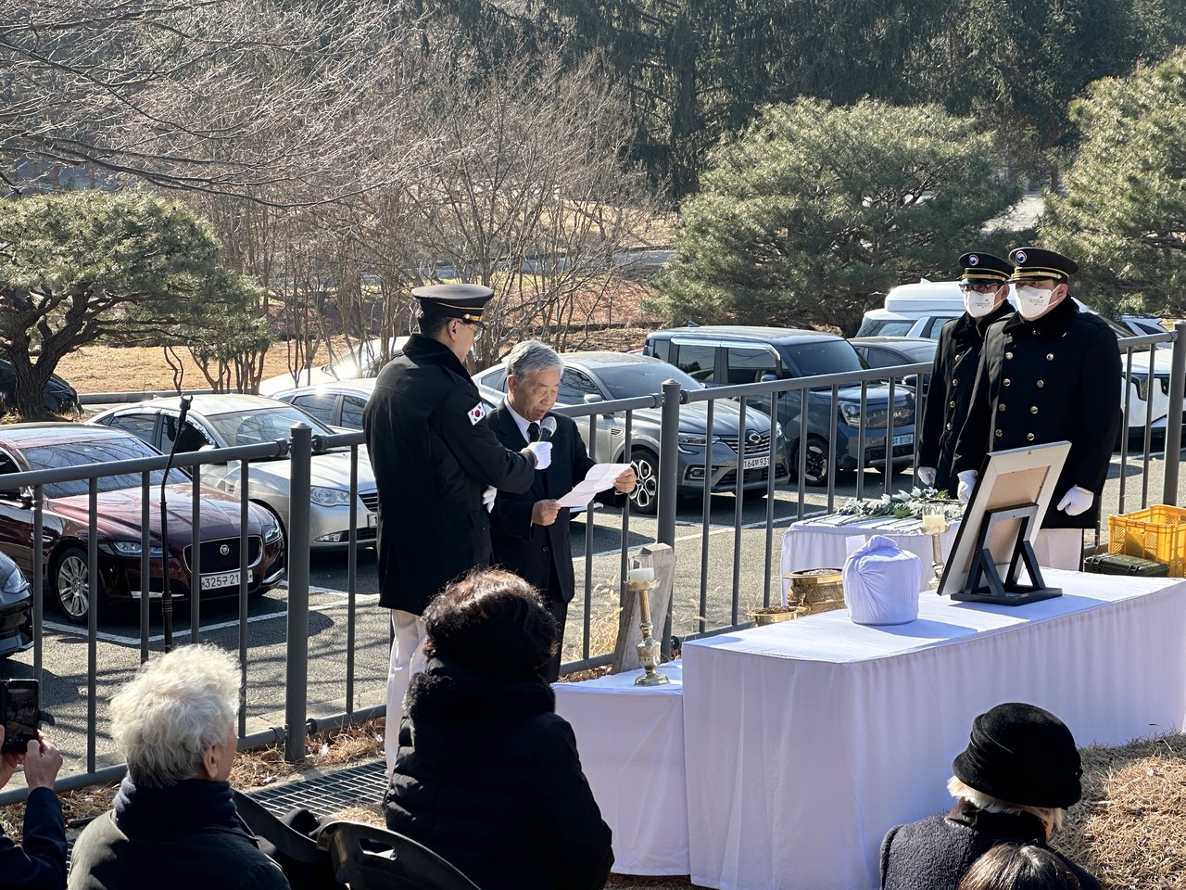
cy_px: 445
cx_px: 593
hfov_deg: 25.3
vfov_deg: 19.1
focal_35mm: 77
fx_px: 2638
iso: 32
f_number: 2.8
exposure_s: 1/203
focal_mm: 9
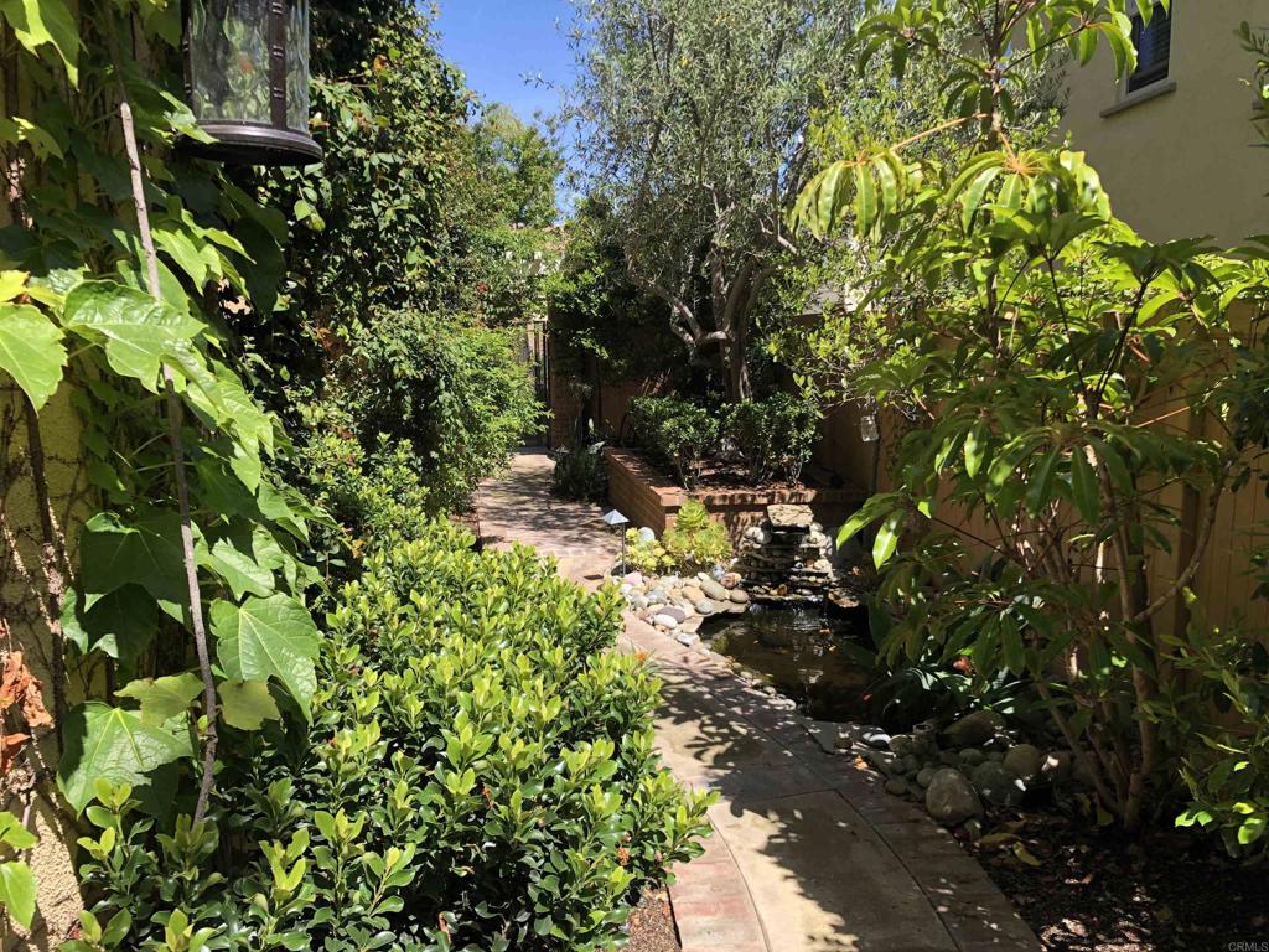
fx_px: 1026
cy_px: 476
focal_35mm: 28
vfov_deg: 49.7
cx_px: 634
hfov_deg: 63.4
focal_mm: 4
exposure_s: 1/656
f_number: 1.8
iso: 20
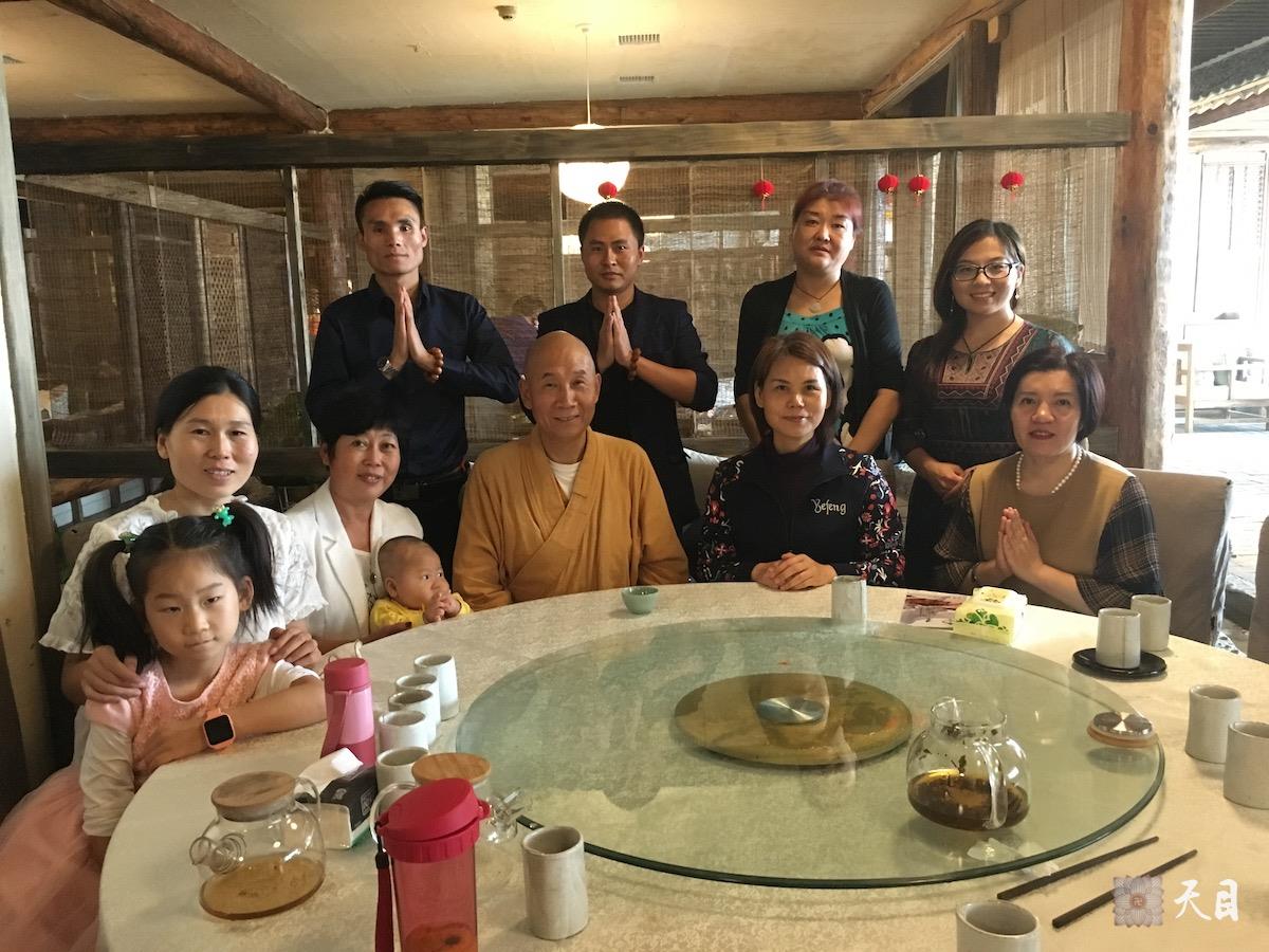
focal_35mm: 29
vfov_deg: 48.2
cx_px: 634
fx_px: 1063
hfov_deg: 61.7
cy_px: 476
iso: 250
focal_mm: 4.15
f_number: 2.2
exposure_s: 1/17
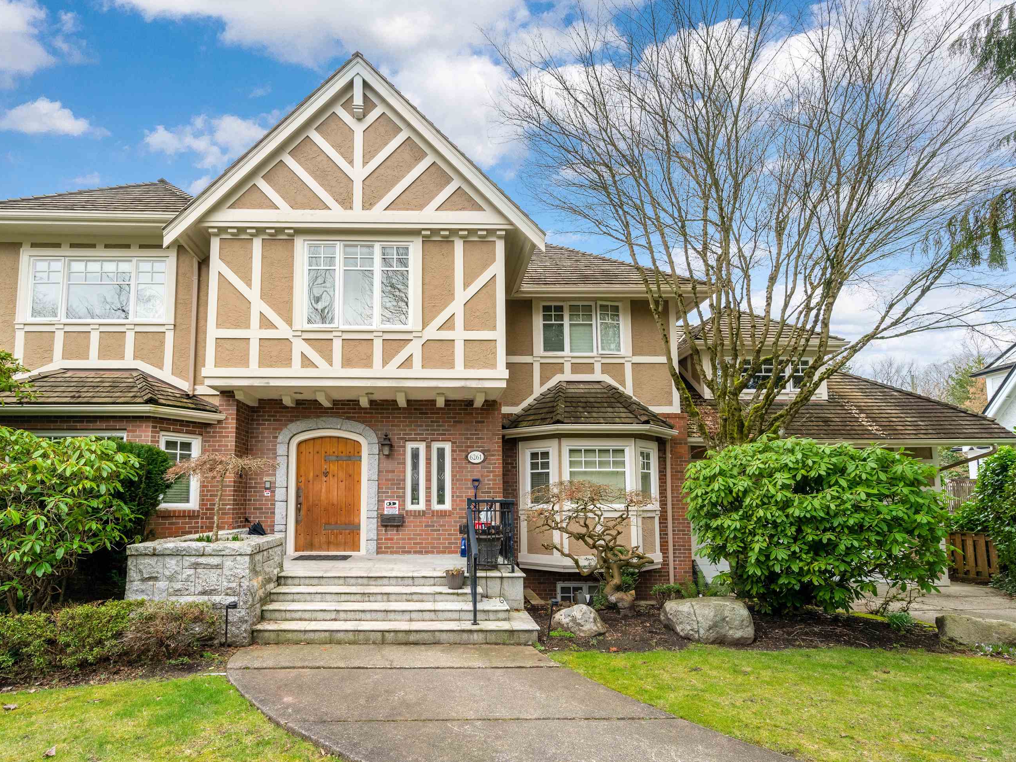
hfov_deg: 94.2
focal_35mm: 16
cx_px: 458
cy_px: 394
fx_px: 470
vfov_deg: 78.1
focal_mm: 14
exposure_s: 1/500
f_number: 6.3
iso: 640
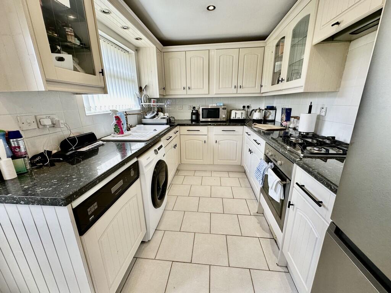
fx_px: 158
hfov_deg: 102.1
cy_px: 146
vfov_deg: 85.7
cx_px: 196
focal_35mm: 14
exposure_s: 1/100
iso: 100
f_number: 2.2
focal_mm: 2.22
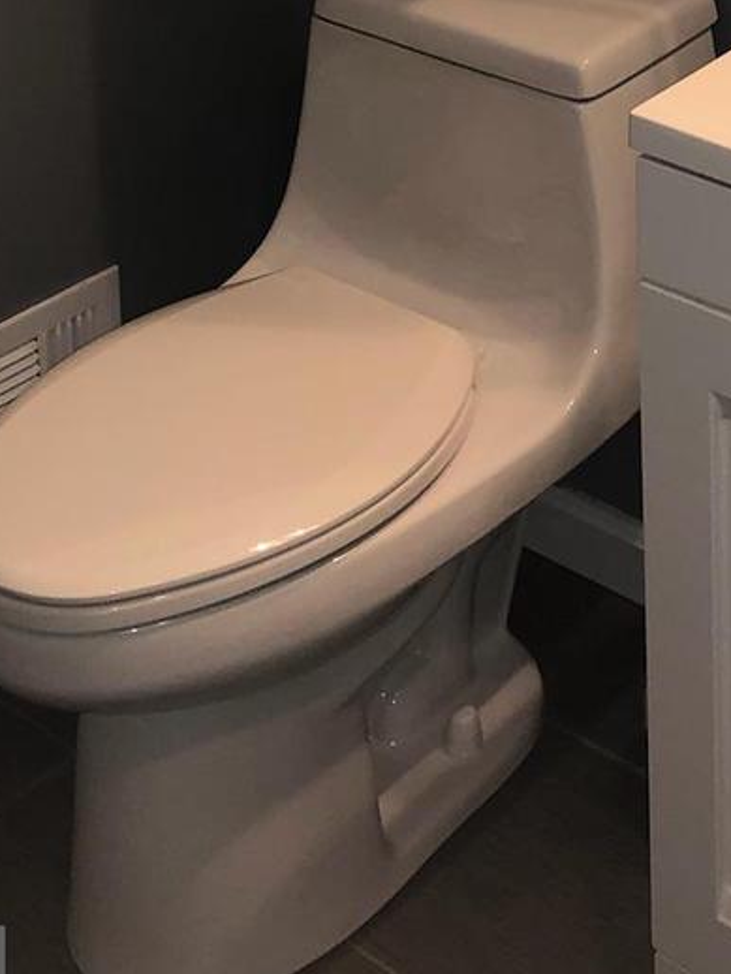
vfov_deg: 20.9
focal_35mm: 83
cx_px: 618
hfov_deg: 17.6
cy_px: -365
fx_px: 2335
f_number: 1.8
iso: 32
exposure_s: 1/16
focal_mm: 4
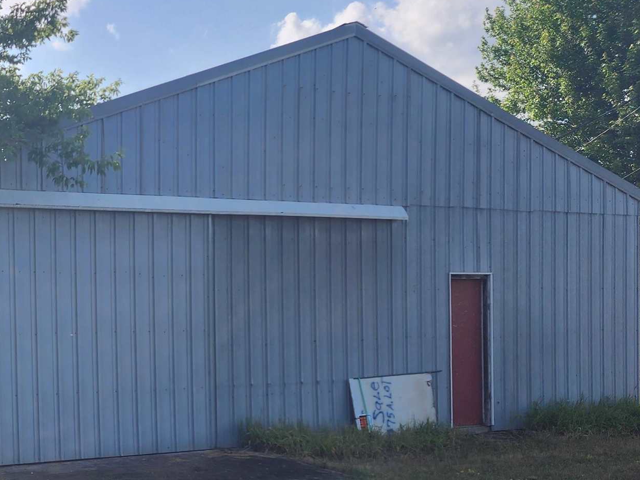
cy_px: 381
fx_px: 1054
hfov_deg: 30.5
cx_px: -52
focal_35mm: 57
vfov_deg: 25.2
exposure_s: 1/986
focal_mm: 6.4
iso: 12
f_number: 1.8
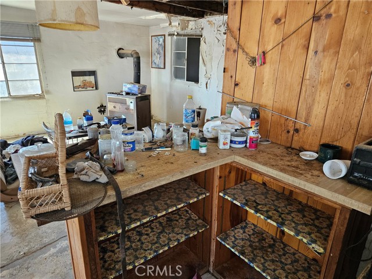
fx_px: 247
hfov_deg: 73.9
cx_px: 186
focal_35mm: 23
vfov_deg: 58.9
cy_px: 140
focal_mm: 5.4
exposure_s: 1/120
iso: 200
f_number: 1.8
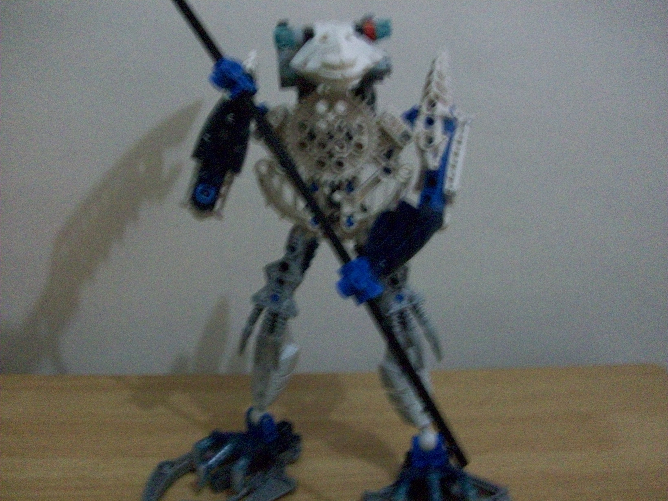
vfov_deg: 41.8
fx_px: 656
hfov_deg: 54.0
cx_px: 334
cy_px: 250
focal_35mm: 34
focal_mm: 5.7
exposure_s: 1/8
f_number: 2.8
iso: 320
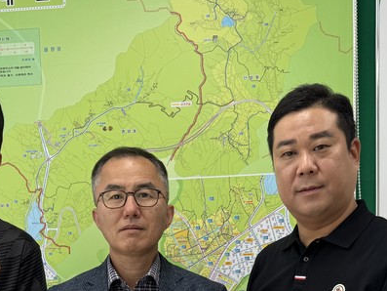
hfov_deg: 33.1
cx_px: 159
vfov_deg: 23.5
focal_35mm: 58
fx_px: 649
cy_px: 332
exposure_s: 1/121
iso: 80
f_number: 1.78
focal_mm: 6.76
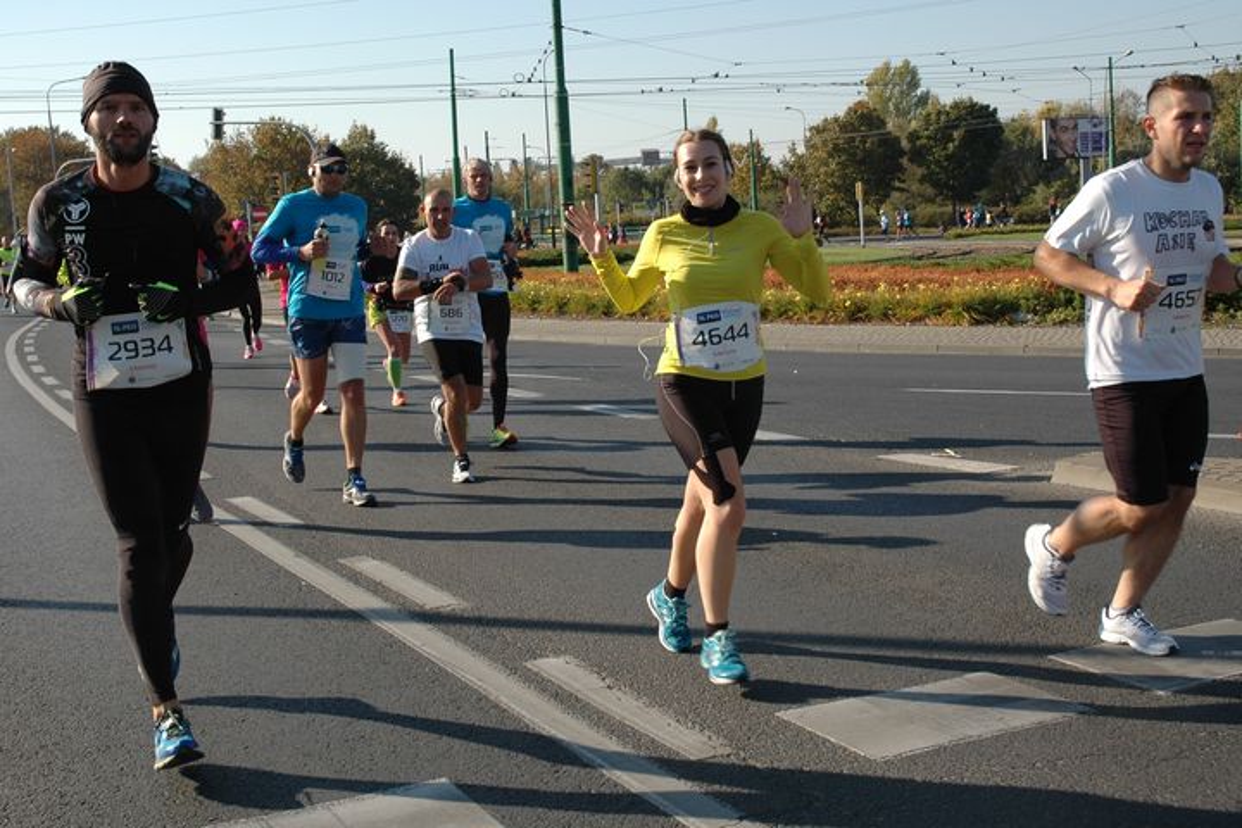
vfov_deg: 30.8
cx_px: 621
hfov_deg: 45.0
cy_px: 414
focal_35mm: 44
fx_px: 1501
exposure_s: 1/320
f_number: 9
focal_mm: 29
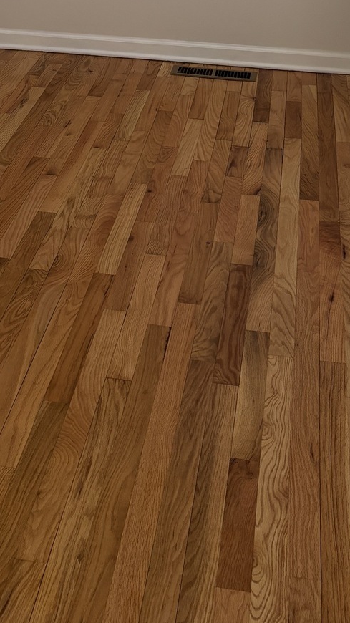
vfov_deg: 26.7
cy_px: -2
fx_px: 1238
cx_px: 45
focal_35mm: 75
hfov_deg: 15.9
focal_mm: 5.96
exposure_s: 1/337
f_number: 1.6
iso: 50
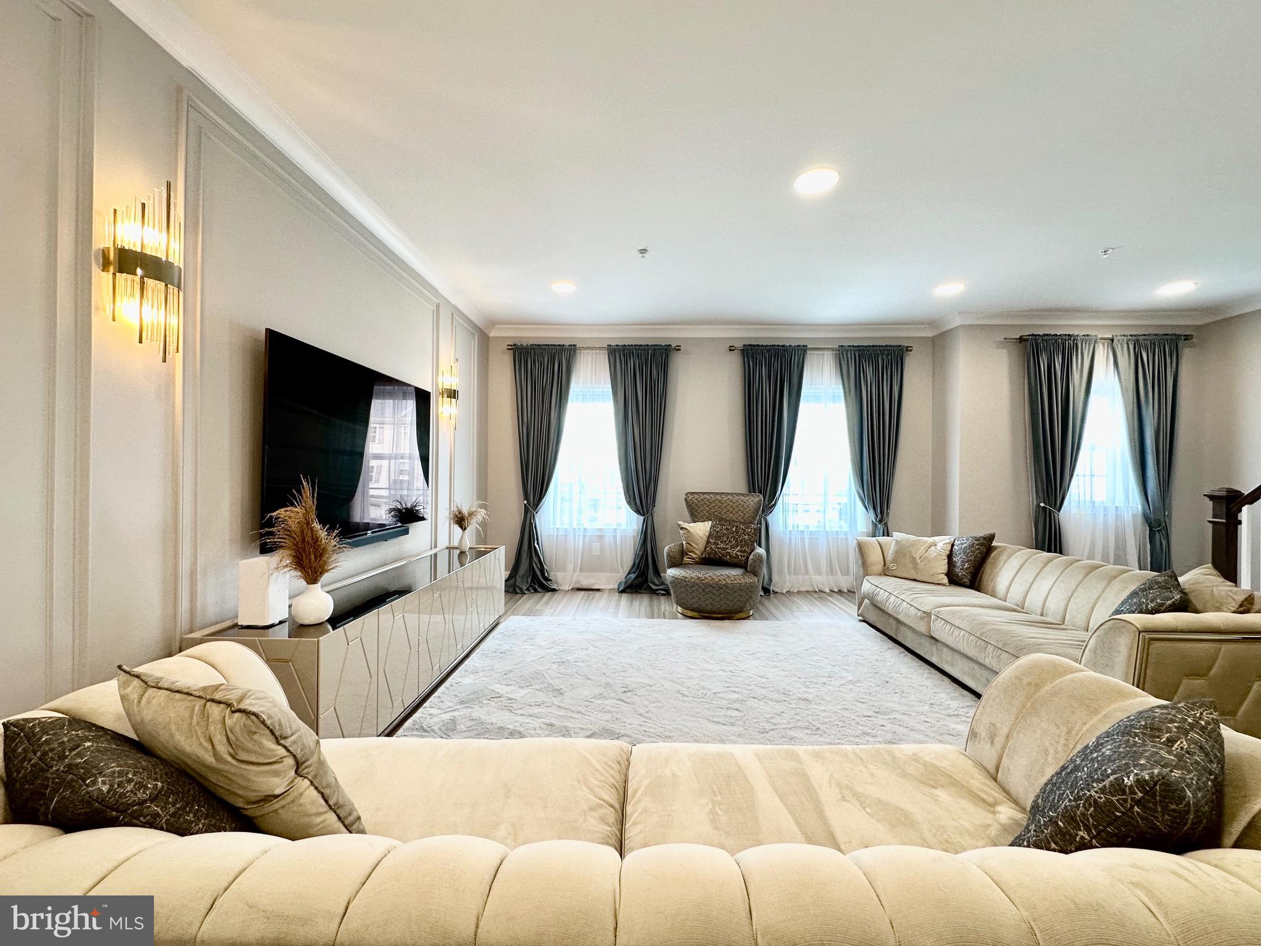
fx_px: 510
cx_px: 630
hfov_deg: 102.1
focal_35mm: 14
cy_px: 473
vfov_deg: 85.7
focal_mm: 2.22
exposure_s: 1/120
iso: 125
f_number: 2.2
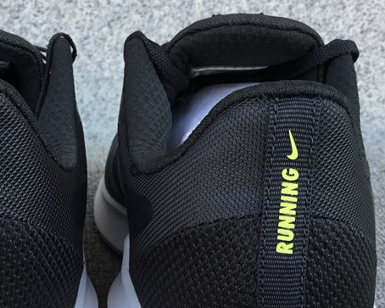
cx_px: 114
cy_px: 243
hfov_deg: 31.1
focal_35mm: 60
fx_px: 684
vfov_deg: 25.0
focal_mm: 3.3
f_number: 2.4
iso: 25
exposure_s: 1/106
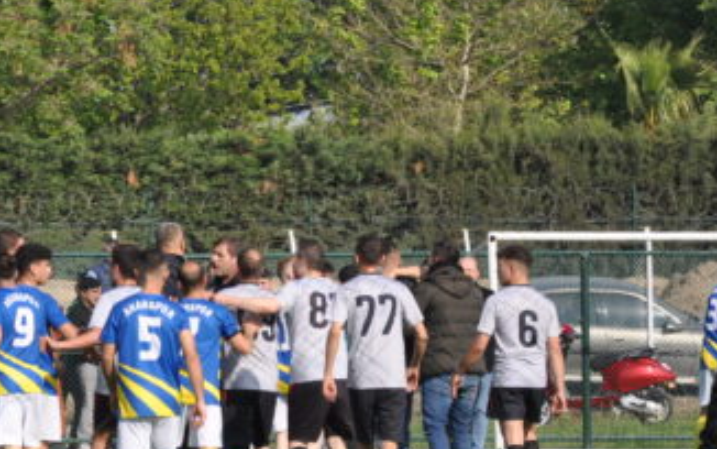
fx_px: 7373
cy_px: 247
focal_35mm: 377
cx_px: 136
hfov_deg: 5.6
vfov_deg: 3.5
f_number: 5.6
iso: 400
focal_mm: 105
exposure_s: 1/1250
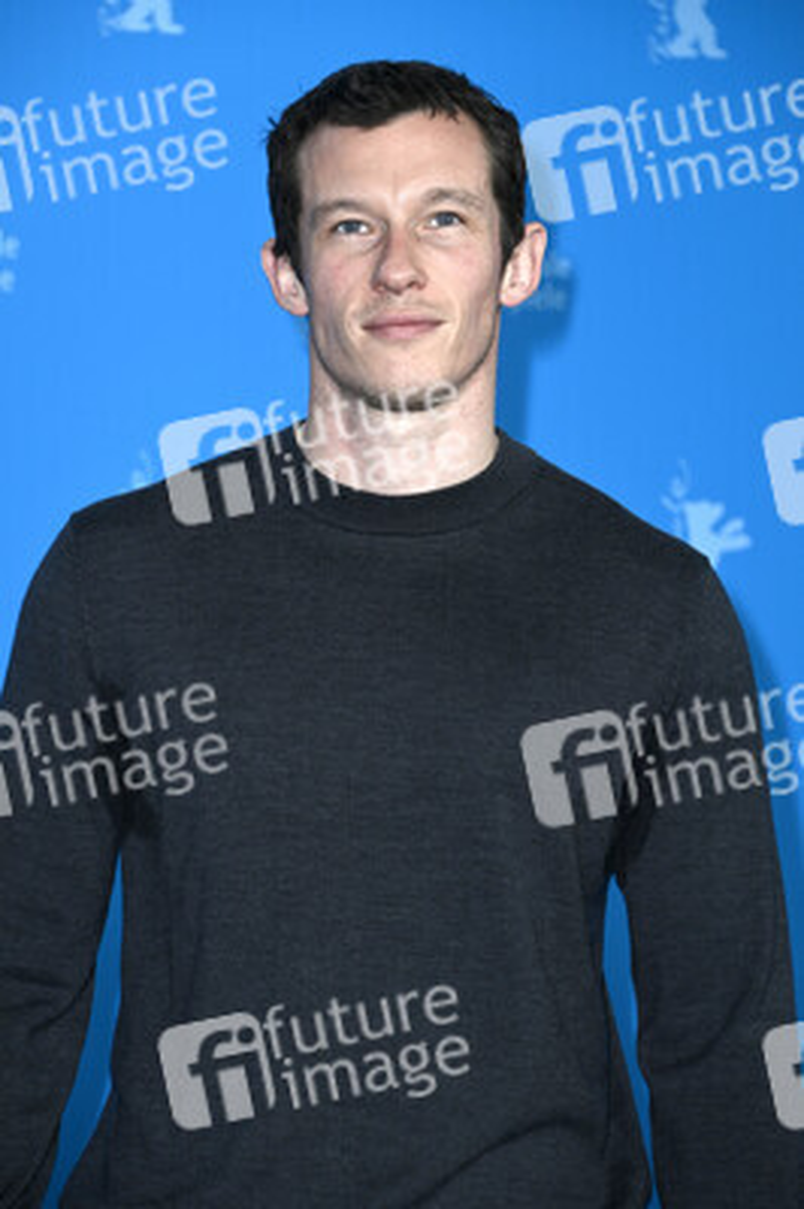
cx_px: 402
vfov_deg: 15.2
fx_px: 4530
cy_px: 604
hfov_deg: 10.1
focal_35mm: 135
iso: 800
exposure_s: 1/250
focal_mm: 135
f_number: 5.6
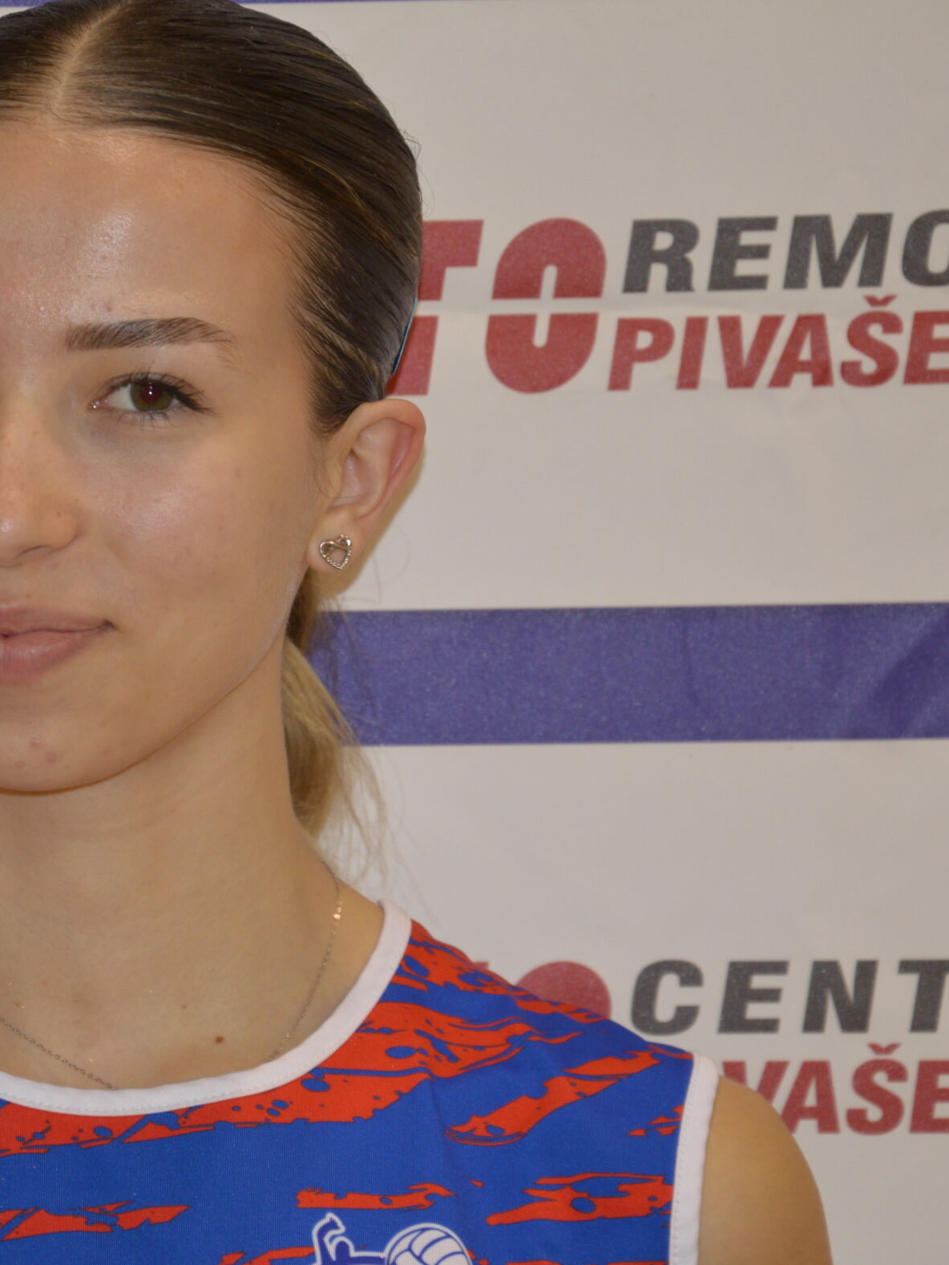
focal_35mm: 215
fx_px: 7860
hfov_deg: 6.9
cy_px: 651
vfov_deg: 9.2
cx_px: 14
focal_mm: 92
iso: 400
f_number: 5.6
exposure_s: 1/30
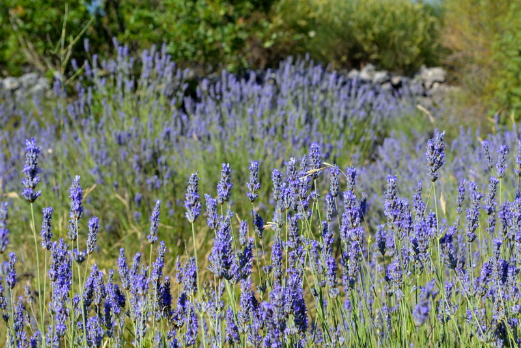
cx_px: 260
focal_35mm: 82
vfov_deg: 16.6
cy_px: 174
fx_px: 1194
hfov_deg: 24.6
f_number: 8
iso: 100
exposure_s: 1/125
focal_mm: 55
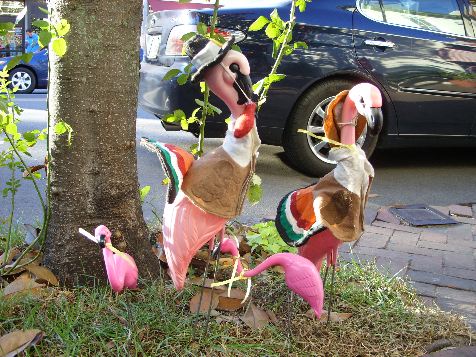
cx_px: 238
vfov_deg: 37.7
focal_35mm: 38
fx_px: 523
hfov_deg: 49.0
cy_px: 178
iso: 50
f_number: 2.8
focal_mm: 7.8
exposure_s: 1/57
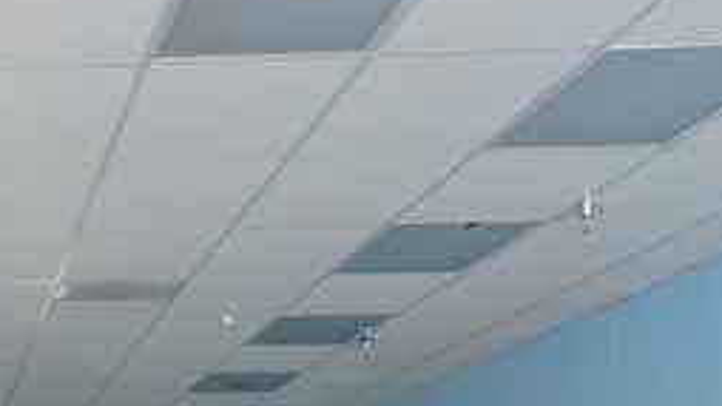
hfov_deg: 19.2
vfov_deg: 11.8
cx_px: -388
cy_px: 679
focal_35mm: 96
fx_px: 1838
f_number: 3
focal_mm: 4.3
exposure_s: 1/30
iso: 400
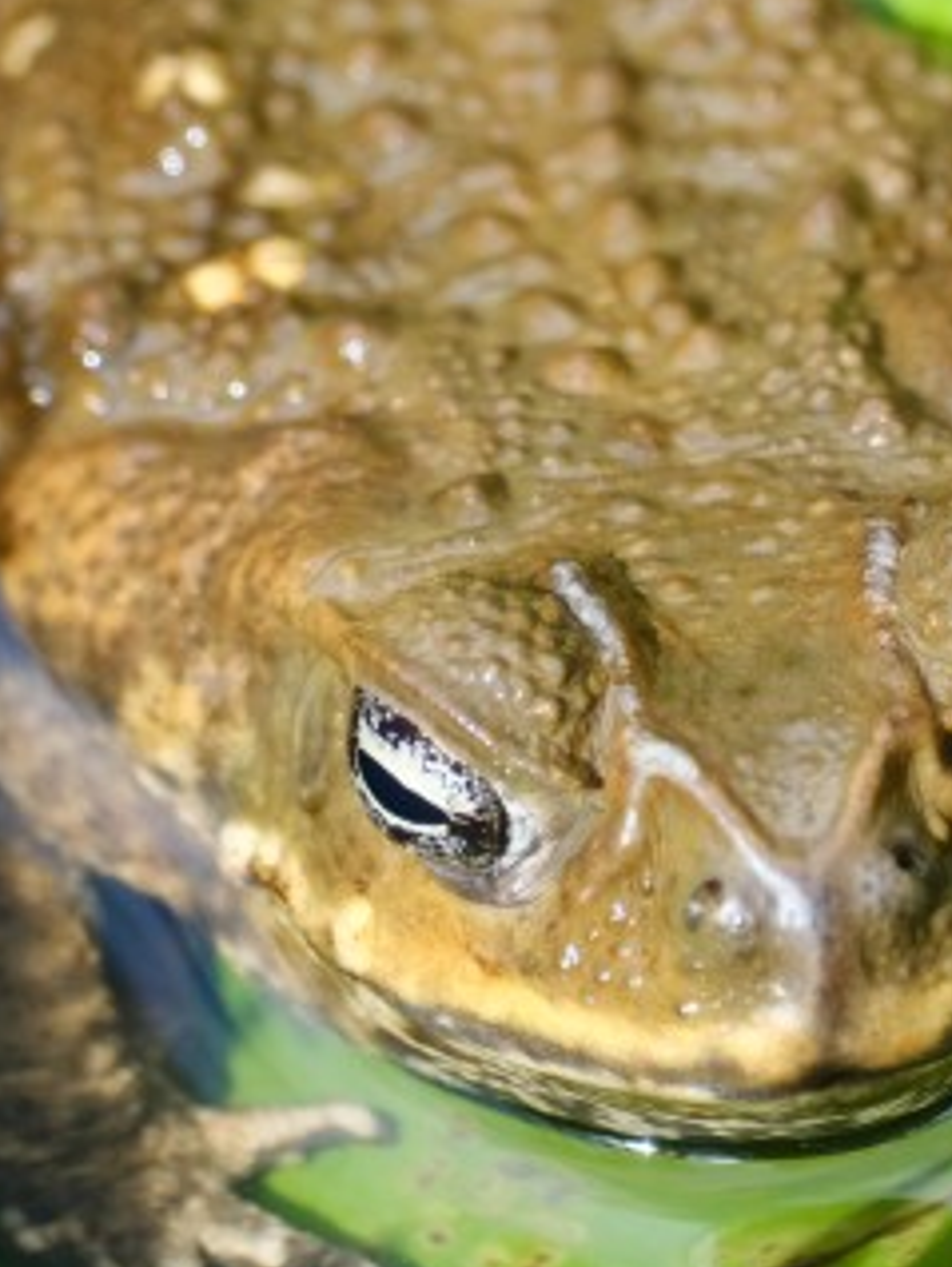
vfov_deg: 1.6
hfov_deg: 1.2
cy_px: 797
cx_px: 1016
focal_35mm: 1223
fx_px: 44786
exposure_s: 1/1000
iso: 1600
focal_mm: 300
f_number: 5.6
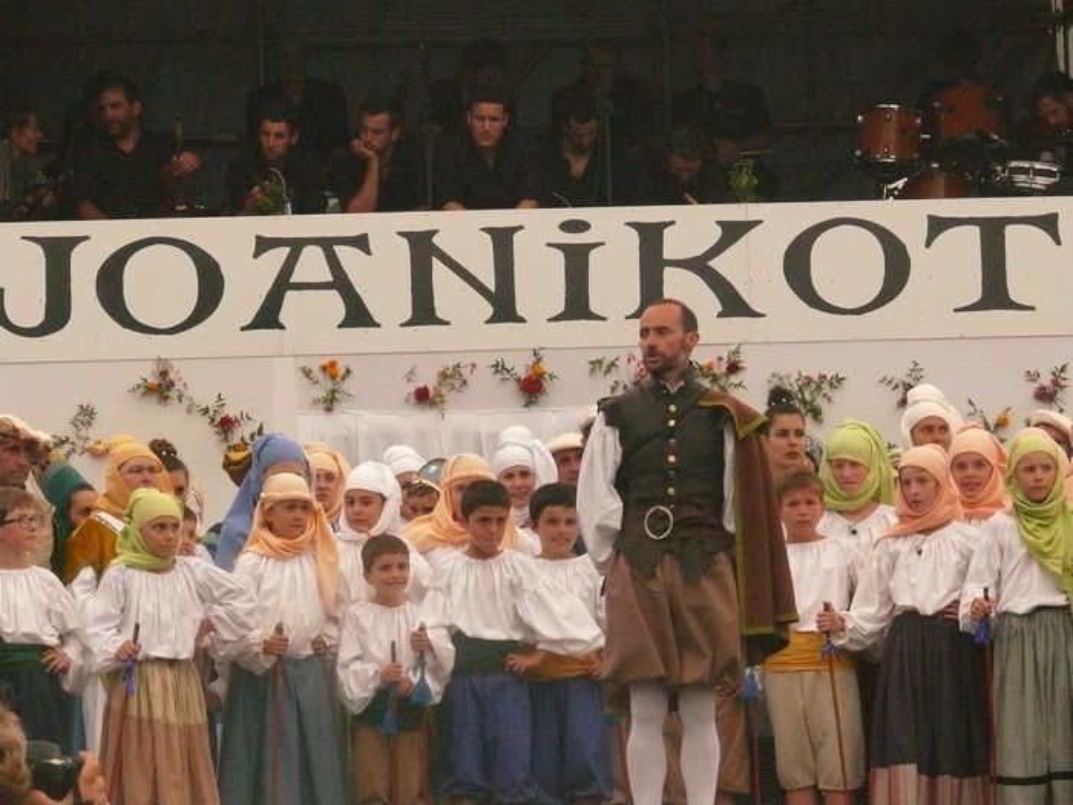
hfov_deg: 9.7
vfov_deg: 7.2
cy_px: 402
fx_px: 6354
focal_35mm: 205
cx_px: 536
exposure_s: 1/200
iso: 800
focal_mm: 43.4
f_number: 5.6
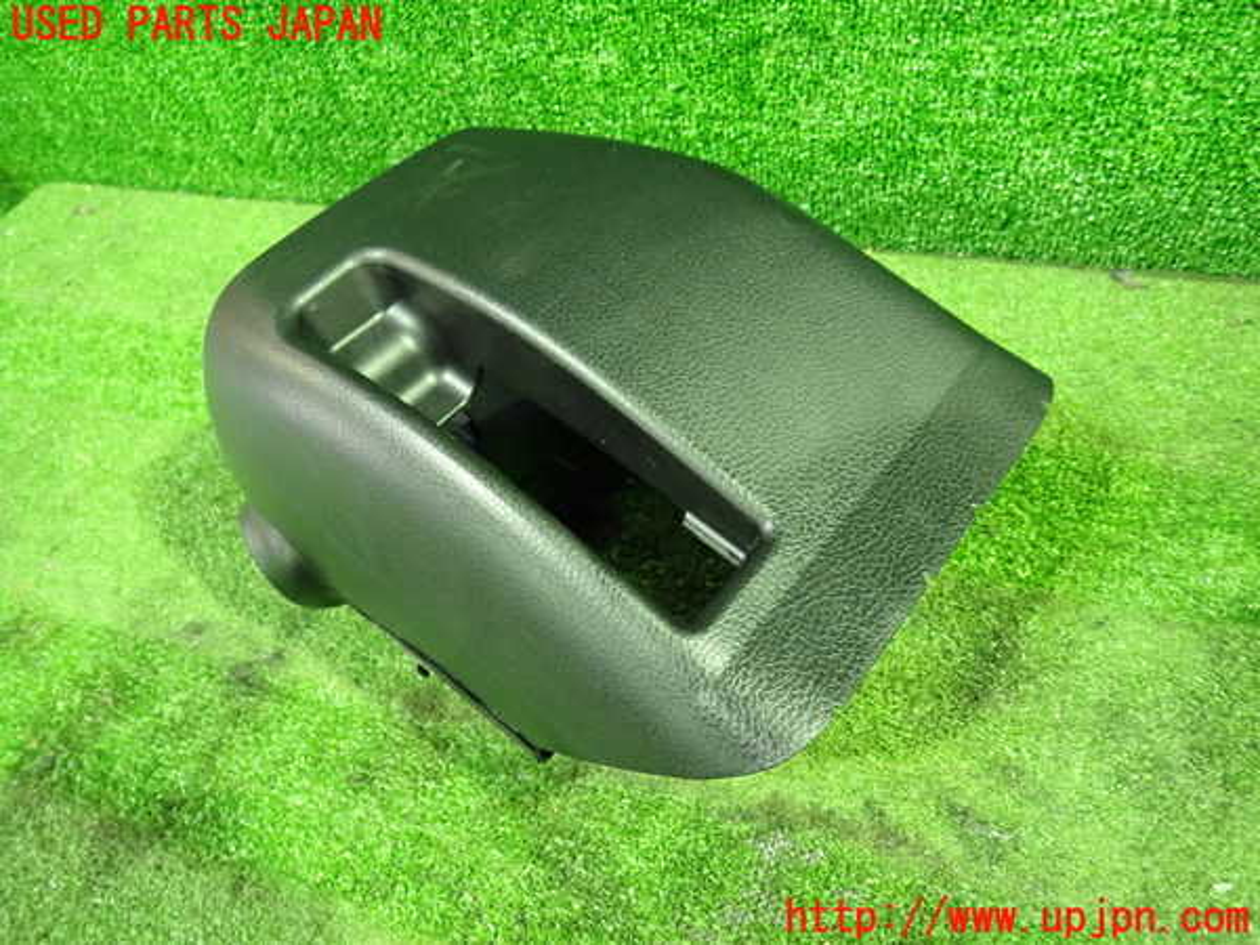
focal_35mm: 25
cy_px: 472
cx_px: 630
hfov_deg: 69.4
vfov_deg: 54.9
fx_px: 910
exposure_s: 1/15
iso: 800
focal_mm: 4.5
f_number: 2
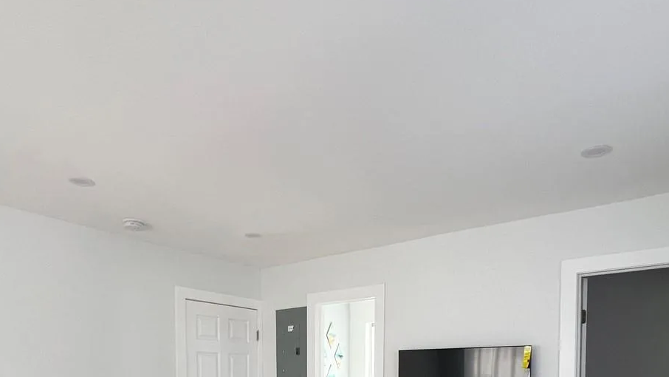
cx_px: 335
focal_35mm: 25
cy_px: 398
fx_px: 444
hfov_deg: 74.0
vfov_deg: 39.2
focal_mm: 1.57
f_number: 1.8
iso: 125
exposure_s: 1/99
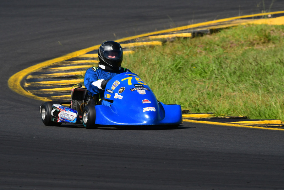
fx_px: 5918
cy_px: 95
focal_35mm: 750
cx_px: 142
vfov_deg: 1.8
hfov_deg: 2.7
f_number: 11
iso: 400
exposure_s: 1/640
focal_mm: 500
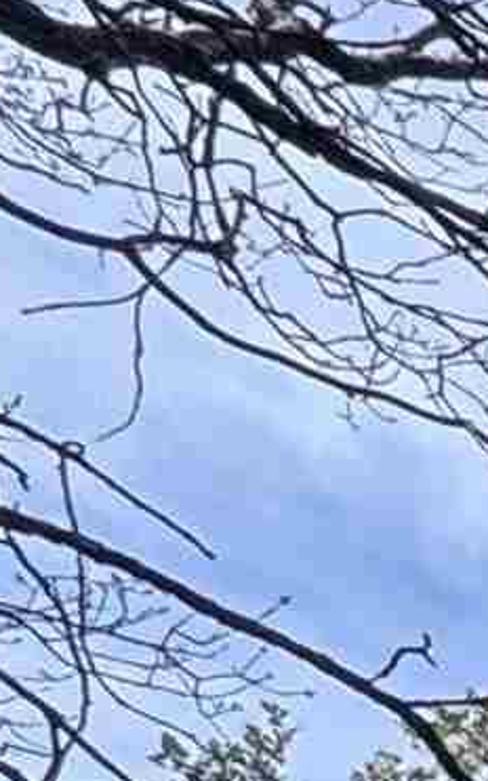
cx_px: 2467
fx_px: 2616
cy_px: 1975
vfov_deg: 12.5
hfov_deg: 6.2
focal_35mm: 123
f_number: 2.2
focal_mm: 2.22
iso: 40
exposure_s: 1/386
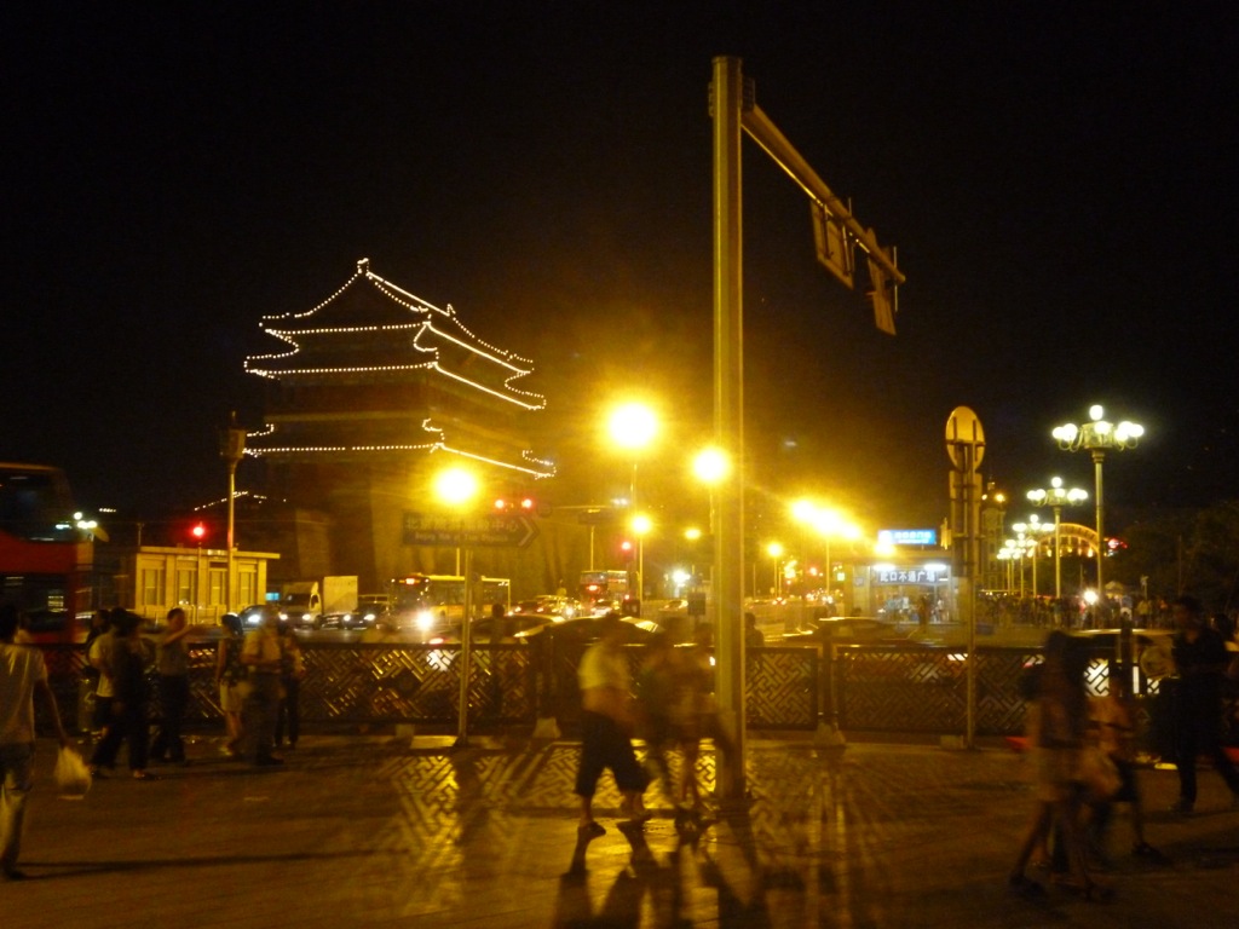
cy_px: 464
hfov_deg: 45.8
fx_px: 1468
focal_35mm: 41
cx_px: 620
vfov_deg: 35.1
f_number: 3.7
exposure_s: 1/10
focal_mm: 7.3
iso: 800
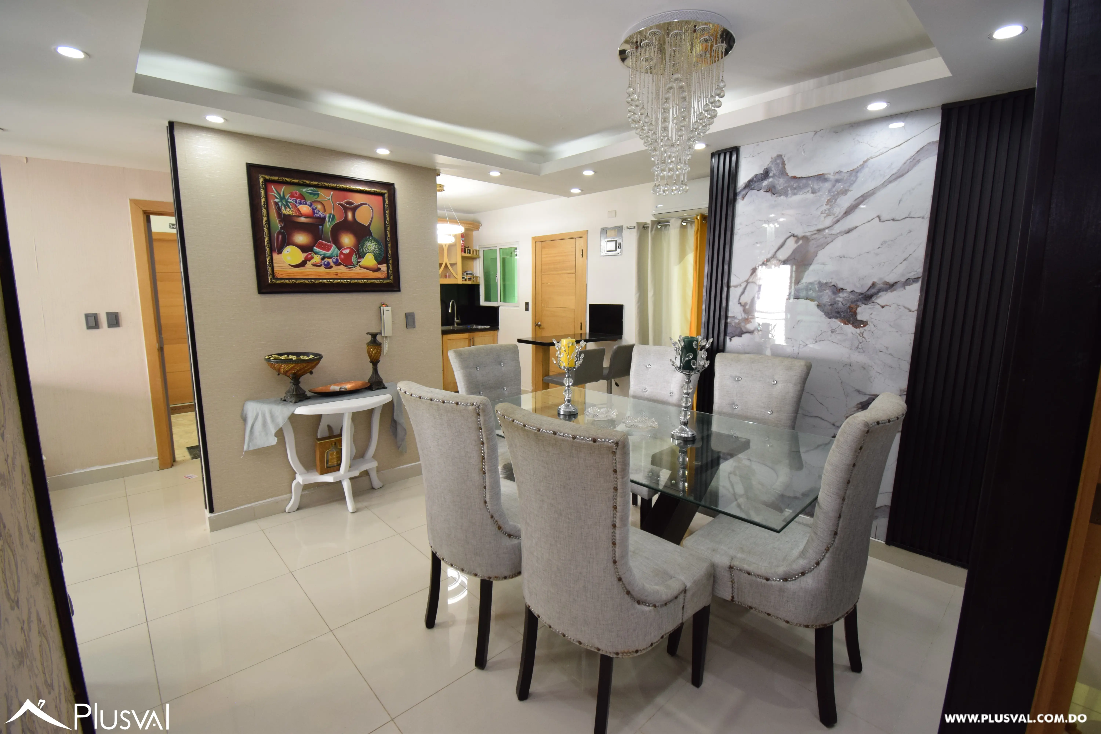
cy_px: 367
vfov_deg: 77.3
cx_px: 550
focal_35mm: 15
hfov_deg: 100.4
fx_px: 459
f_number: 5
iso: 800
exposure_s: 1/60
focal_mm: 10
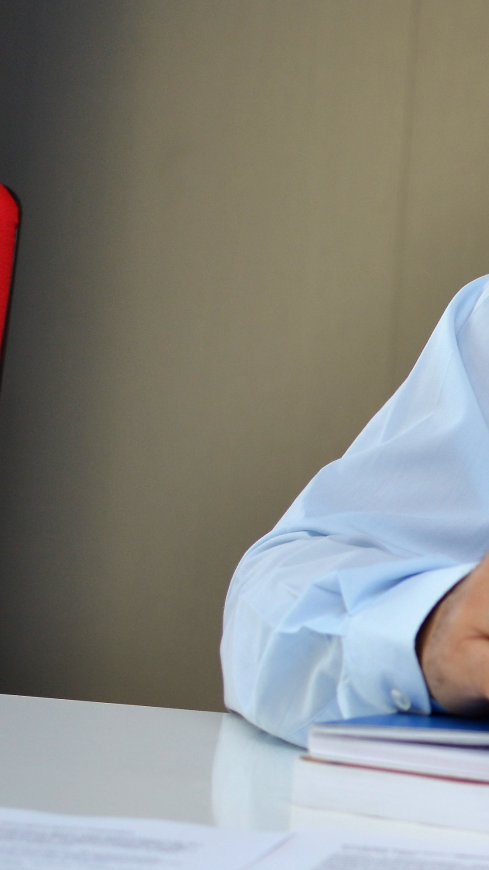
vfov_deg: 17.0
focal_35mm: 126
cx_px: 800
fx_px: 2910
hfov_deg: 9.3
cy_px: 282
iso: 200
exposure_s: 1/200
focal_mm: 35
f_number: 2.8
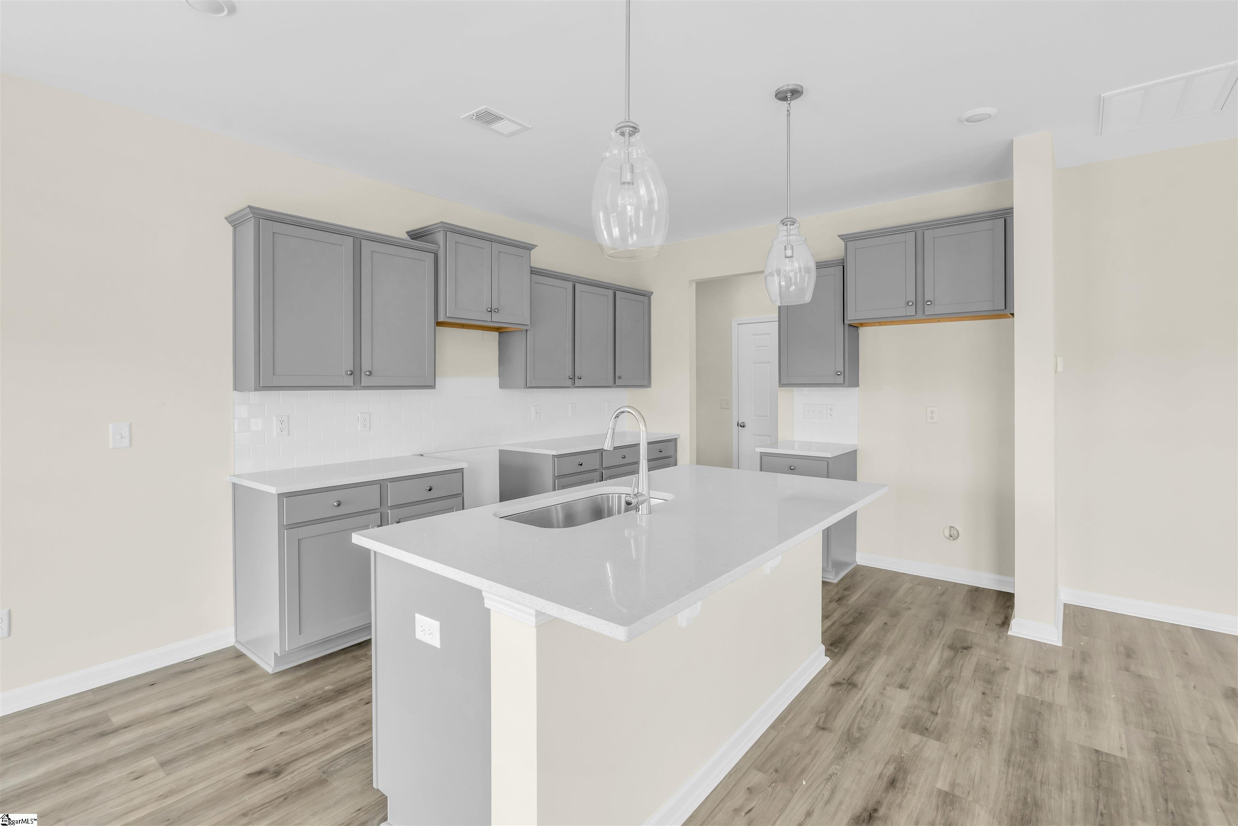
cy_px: 413
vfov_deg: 73.8
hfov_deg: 96.7
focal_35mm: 16
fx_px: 550
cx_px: 619
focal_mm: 16
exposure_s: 1/50
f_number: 7.1
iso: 320
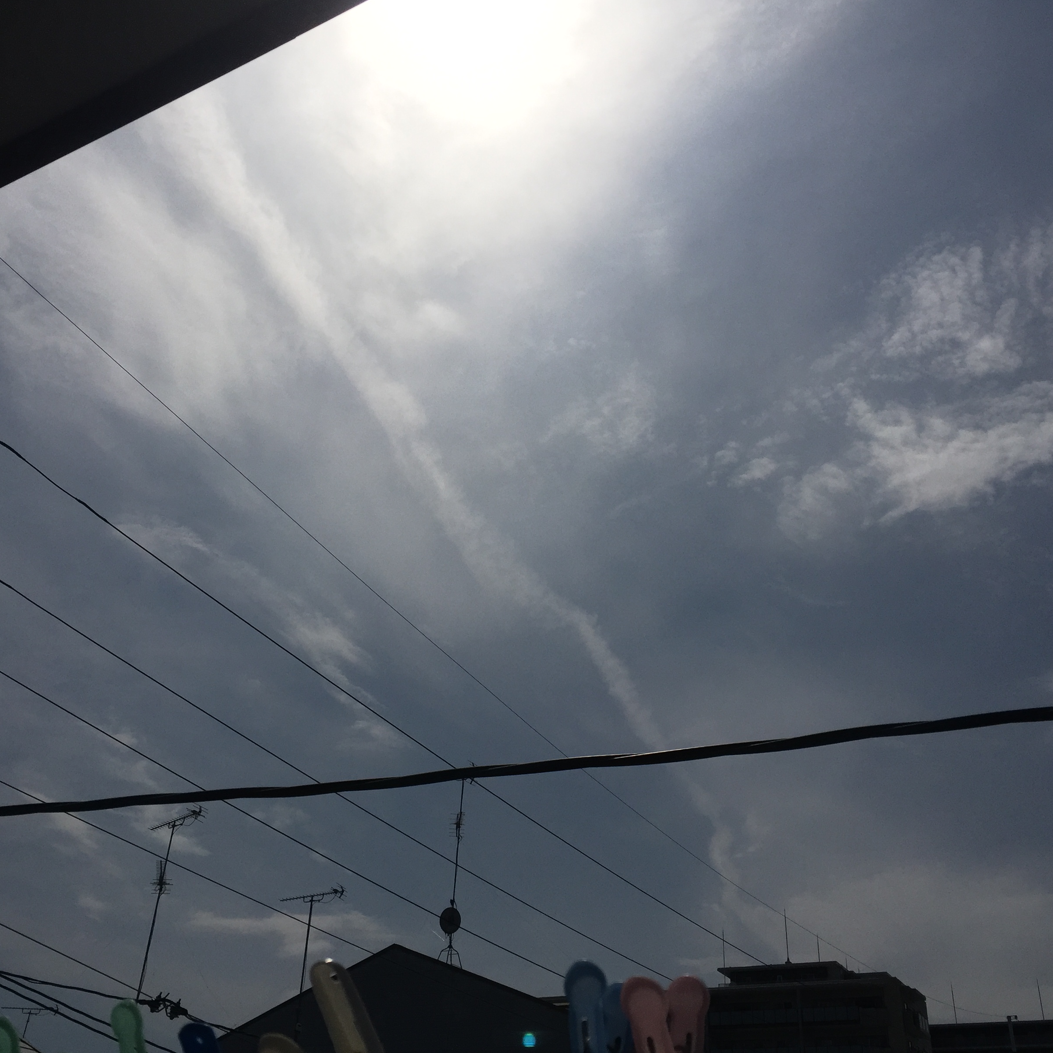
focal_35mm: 35
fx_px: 1205
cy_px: 517
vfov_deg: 47.2
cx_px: 512
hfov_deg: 47.2
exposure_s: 1/40000
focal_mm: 4.15
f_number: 2.2
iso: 50
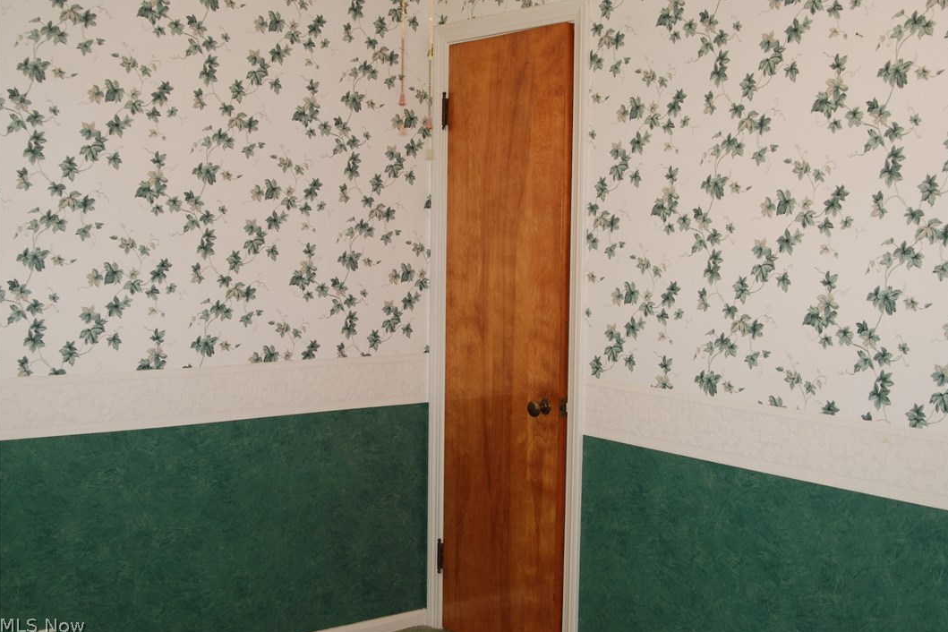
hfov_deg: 45.4
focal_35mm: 43
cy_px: 316
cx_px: 479
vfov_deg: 31.2
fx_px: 1132
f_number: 4
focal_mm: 28
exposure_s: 1/60
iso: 400
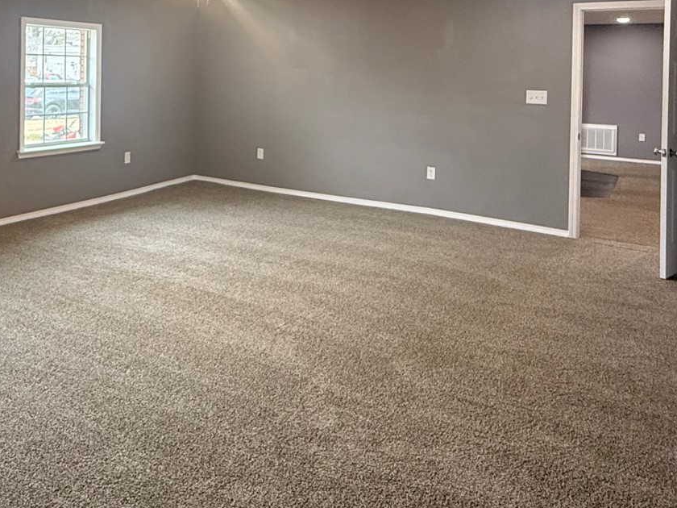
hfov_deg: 55.7
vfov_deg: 41.4
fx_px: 626
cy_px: 72
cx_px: 227
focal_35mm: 32
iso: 400
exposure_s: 1/120
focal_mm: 2.22
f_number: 2.2
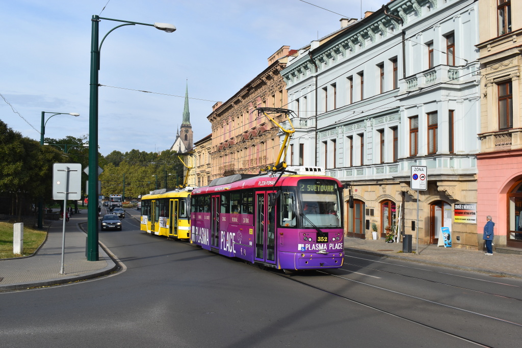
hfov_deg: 53.1
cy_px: 174
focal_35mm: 36
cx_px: 261
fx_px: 522
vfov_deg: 36.9
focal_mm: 24
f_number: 9
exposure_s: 1/320
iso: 200
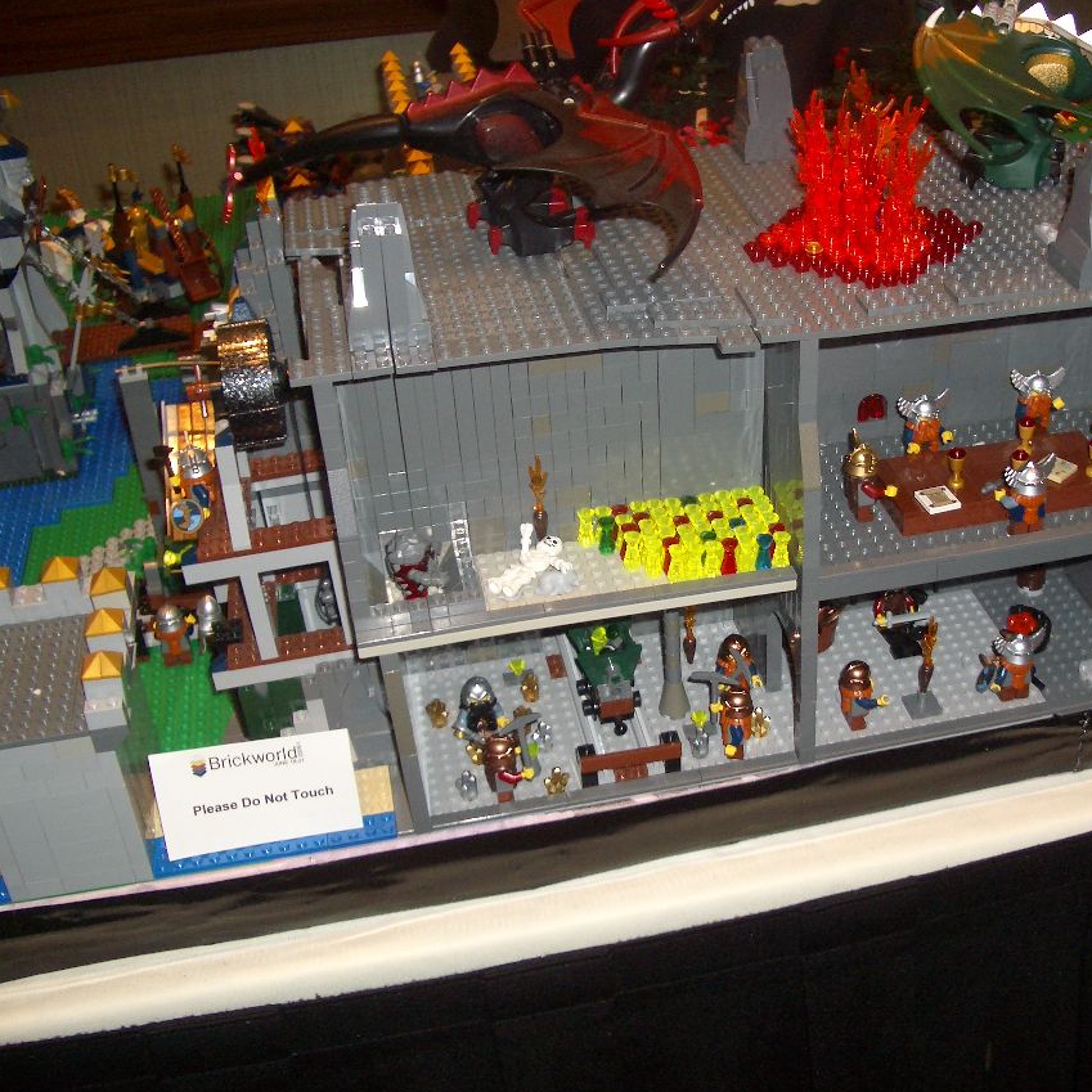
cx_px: 719
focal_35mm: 42
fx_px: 1499
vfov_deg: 40.0
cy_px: 543
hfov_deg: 39.6
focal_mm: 5.8
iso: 100
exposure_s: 1/60
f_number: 2.6
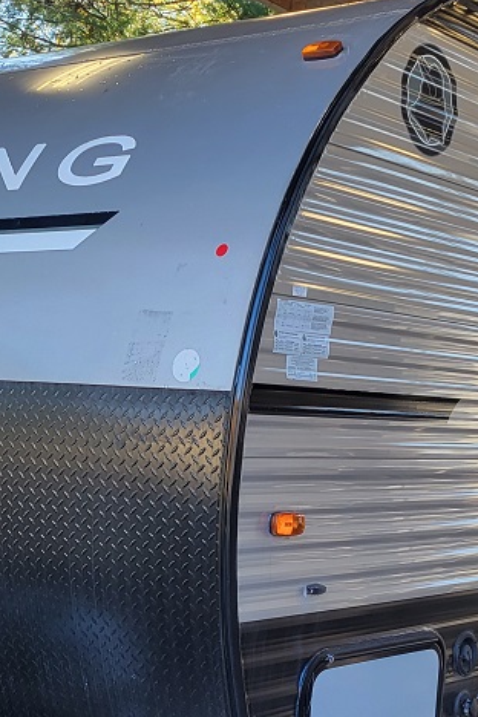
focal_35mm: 70
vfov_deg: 28.7
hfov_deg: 19.5
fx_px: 1394
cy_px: 458
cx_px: 254
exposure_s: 1/163
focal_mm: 5.4
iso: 40
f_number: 1.8
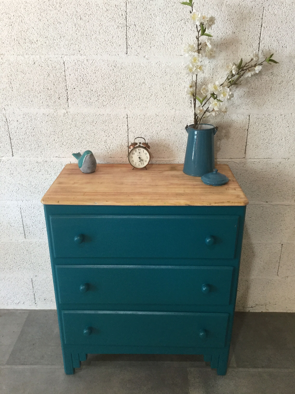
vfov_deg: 58.4
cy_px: 197
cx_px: 148
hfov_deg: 45.4
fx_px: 352
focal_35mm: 31
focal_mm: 3.3
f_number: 2.4
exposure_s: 1/33
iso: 125
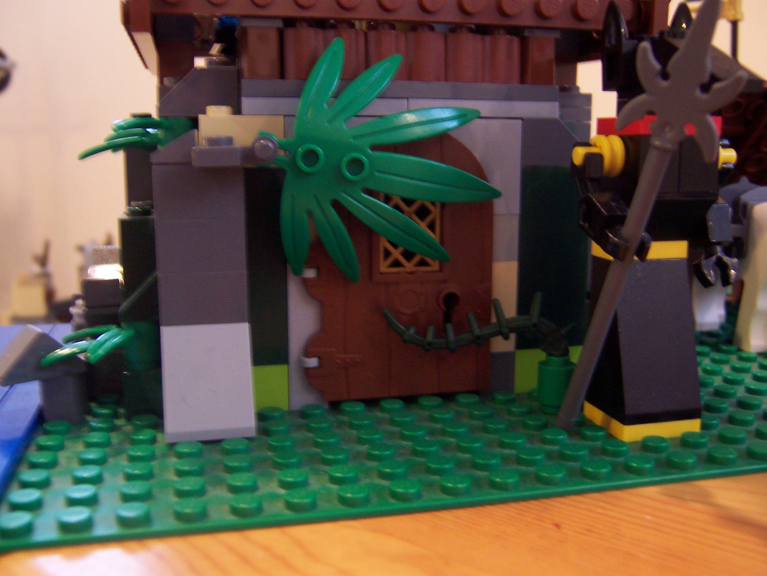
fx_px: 798
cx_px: 384
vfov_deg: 39.7
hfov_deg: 51.4
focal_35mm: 36
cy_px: 288
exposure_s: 1/8
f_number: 2.8
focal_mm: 5.6
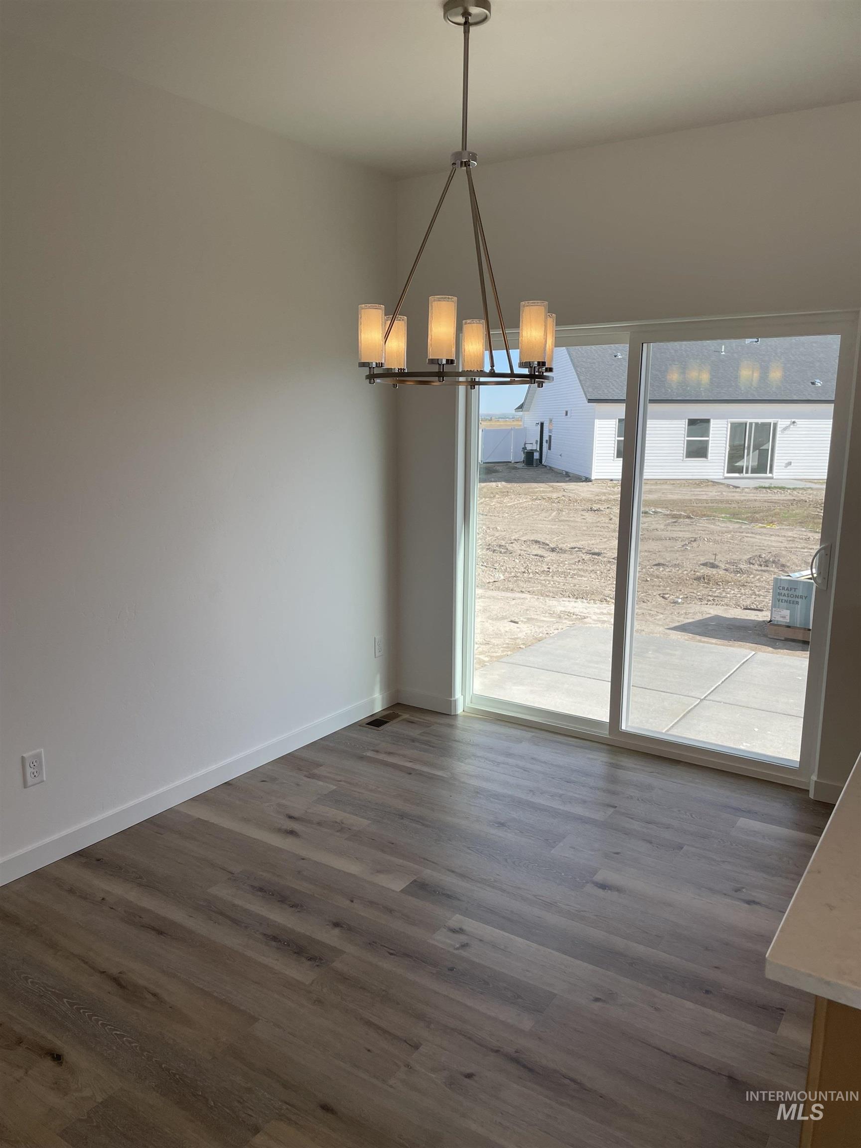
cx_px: 430
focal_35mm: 26
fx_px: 862
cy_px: 574
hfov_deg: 53.1
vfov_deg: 67.3
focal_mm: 4.2
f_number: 1.6
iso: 32
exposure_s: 1/972
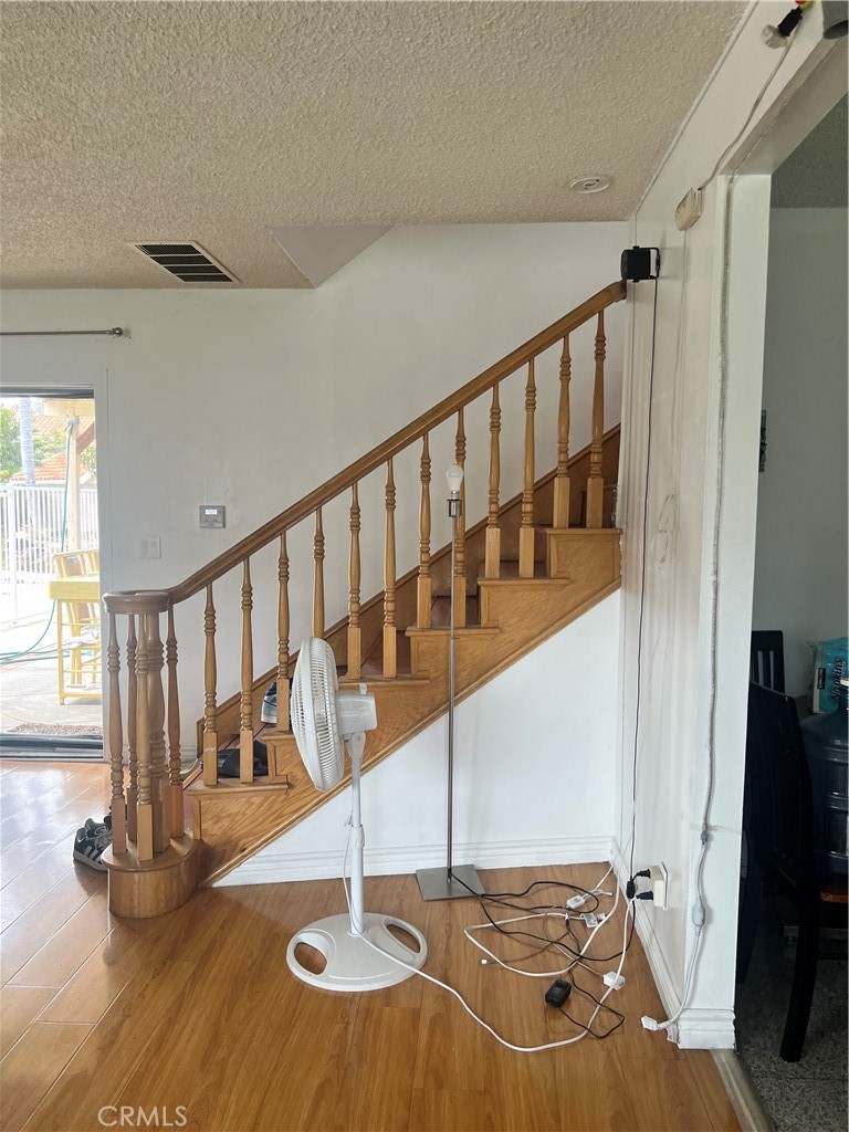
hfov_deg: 53.1
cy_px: 566
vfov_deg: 67.3
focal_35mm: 26
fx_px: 850
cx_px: 424
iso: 100
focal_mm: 5.7
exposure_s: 1/121
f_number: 1.5
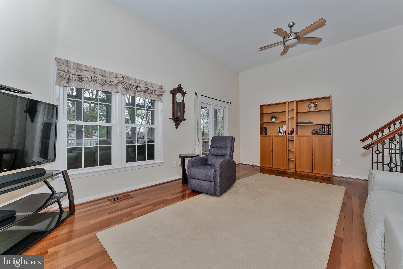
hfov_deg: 104.3
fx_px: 157
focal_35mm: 14
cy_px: 134
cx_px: 202
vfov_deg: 81.2
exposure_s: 1/60
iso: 400
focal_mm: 14
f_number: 8
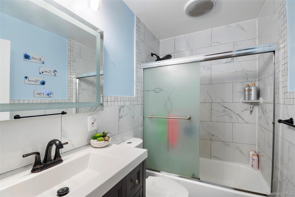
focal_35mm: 15
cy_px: 98
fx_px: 123
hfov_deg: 100.4
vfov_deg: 77.3
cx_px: 148
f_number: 11
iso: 100
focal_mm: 10
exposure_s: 1/1.67
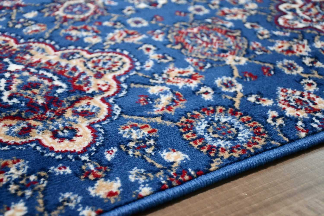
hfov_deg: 33.4
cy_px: 108
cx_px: 162
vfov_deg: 22.6
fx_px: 540
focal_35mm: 60
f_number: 4.5
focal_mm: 40
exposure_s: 1/125
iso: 2800
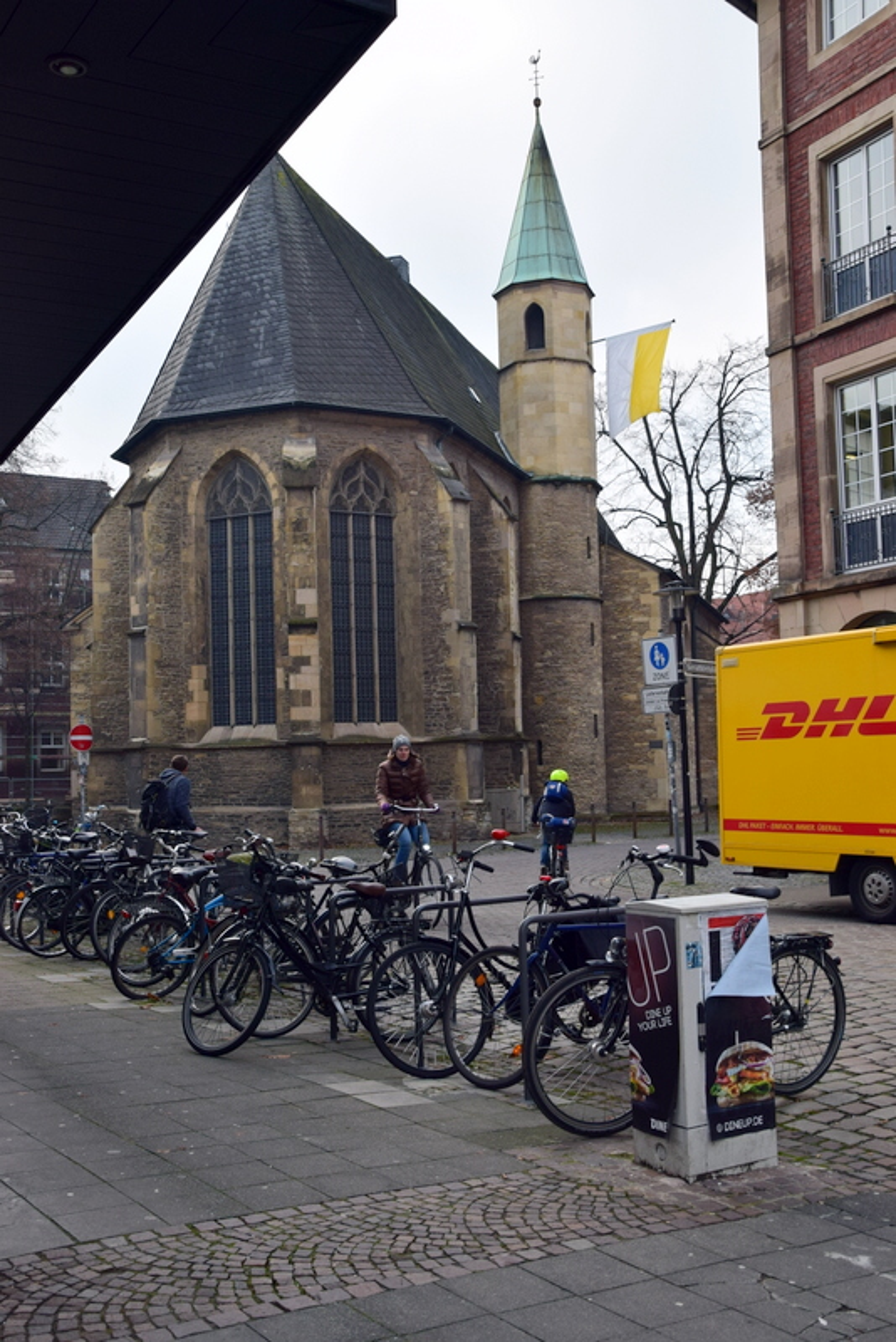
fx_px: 1399
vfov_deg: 51.3
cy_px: 671
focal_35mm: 38
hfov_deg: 35.5
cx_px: 448
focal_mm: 25
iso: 400
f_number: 10
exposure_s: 1/250
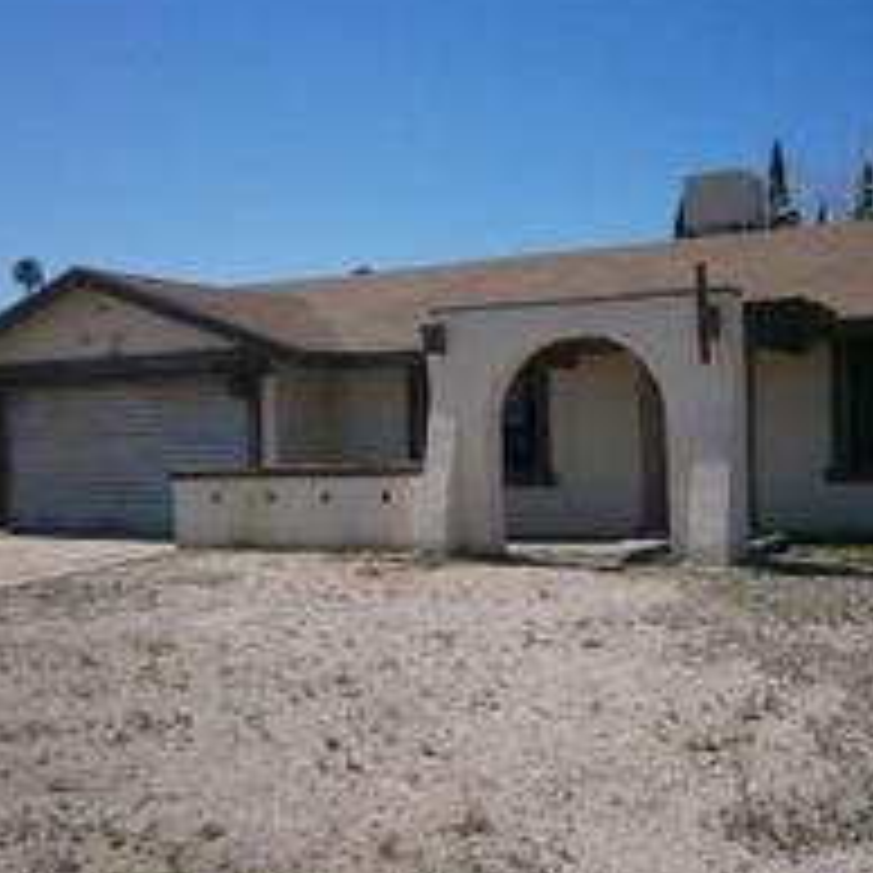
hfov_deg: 40.6
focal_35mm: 41
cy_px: 482
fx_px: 1170
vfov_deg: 40.9
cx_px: 544
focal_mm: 4.7
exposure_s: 1/320
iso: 80
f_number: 8
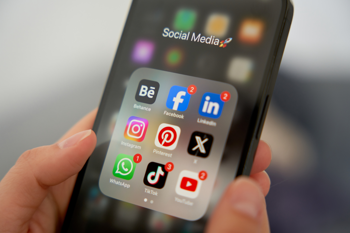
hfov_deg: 28.8
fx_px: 681
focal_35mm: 70
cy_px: 116
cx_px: 175
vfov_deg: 19.5
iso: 320
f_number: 2.8
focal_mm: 70
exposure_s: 1/100
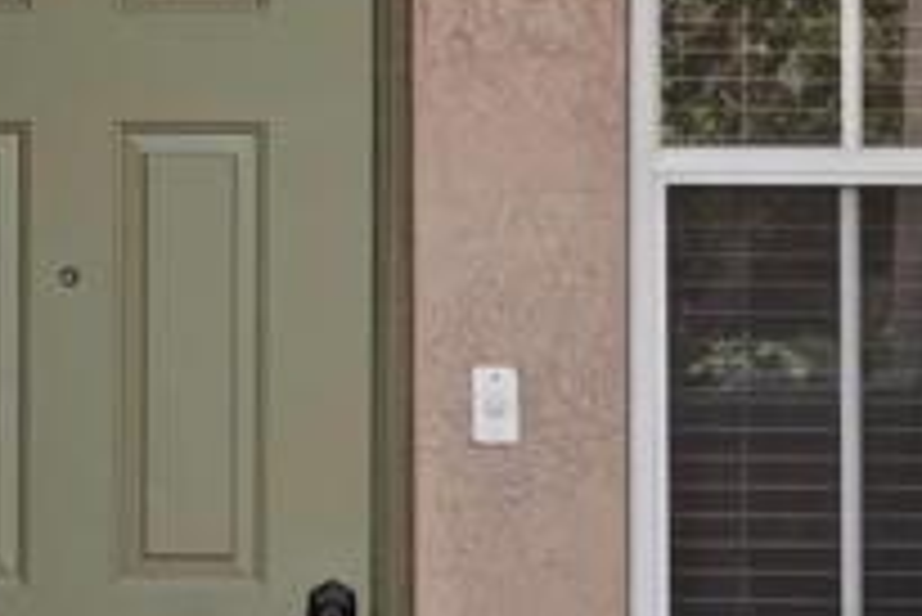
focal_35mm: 158
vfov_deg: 8.7
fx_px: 4049
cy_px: 549
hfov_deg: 13.0
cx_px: 414
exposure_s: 1/50
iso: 200
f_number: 8
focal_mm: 30
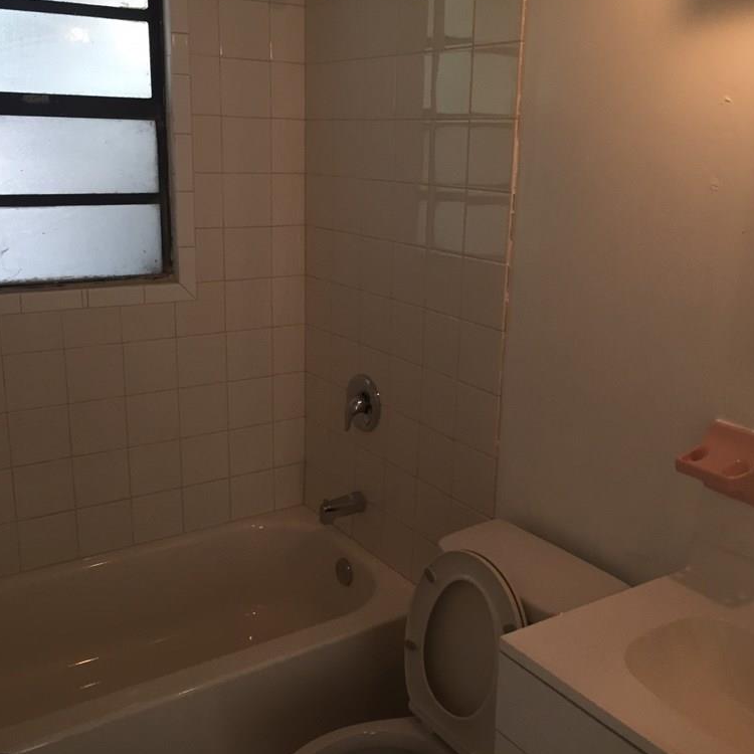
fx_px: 863
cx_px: 396
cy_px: 371
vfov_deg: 47.2
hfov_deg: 47.2
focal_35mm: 35
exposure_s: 1/30
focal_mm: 4.15
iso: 40
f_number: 2.2
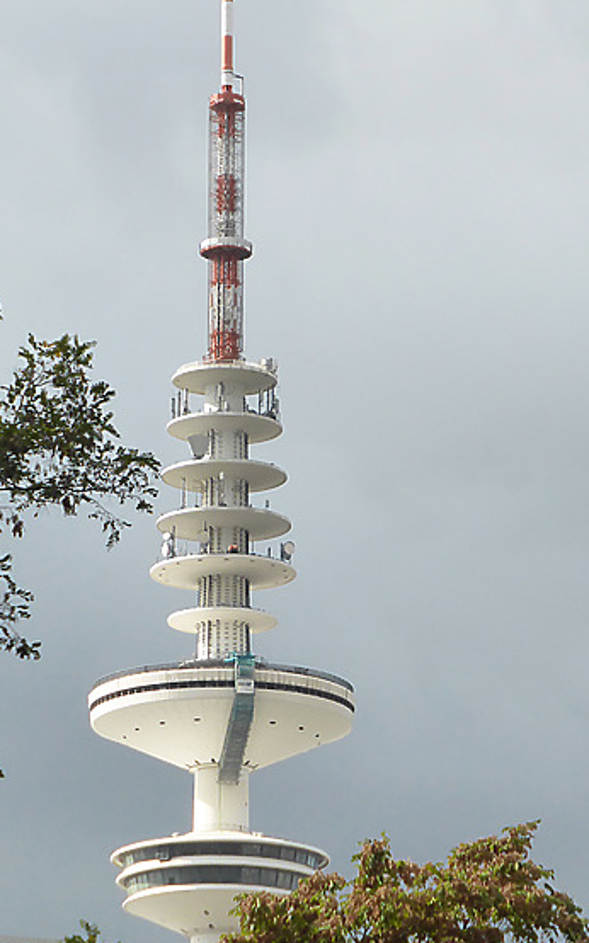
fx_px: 5268
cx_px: 306
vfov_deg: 10.2
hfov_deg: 6.4
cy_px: 491
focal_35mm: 205
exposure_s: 1/500
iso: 160
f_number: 5.3
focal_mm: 19.4
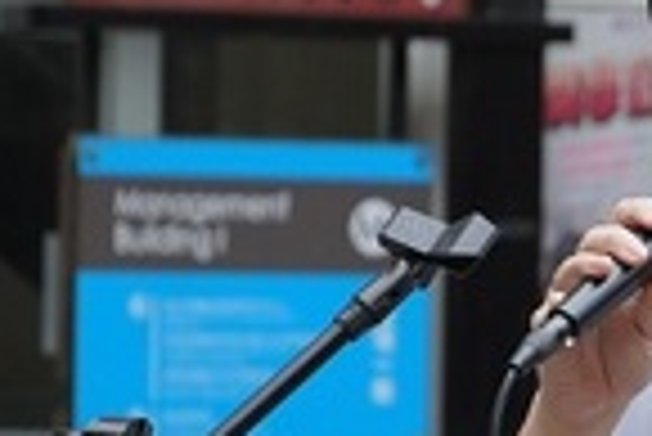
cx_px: 989
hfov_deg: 4.7
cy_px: 481
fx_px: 7922
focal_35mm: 437
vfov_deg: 3.2
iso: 1250
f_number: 5.6
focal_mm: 88
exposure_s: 1/160
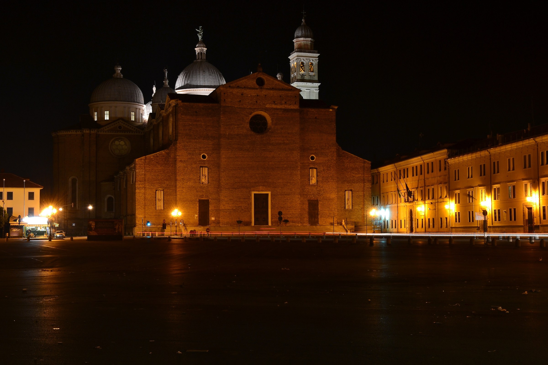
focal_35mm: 52
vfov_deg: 25.8
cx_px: 274
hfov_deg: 37.9
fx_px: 799
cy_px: 182
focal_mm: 35
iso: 100
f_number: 11
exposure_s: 15
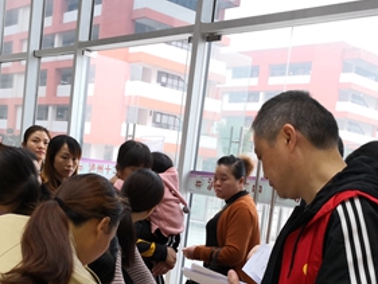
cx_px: 165
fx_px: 524
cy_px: 219
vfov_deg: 29.7
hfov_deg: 39.6
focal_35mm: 48
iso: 160
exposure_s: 1/100
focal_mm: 3.95
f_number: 1.6
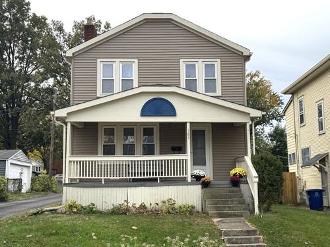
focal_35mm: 45
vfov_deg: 32.2
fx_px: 429
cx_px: 165
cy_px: 124
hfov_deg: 42.1
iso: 80
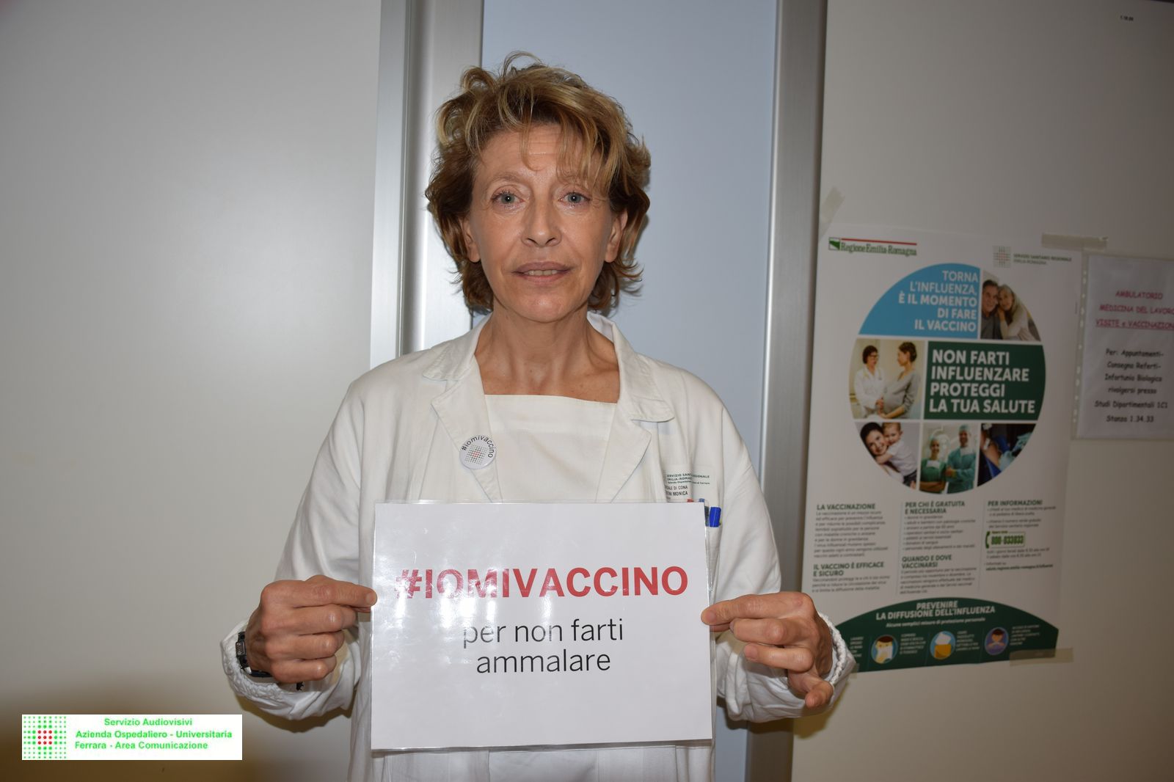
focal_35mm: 33
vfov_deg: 40.0
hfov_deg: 57.2
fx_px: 1076
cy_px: 391
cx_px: 587
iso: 100
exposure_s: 1/60
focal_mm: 22
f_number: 3.5
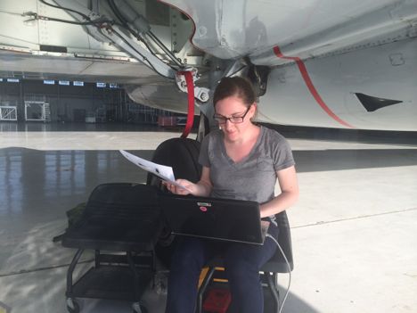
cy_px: 156
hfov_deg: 60.0
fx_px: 361
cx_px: 208
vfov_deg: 46.8
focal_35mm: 30
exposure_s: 1/838
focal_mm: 4.12
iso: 32
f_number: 2.2
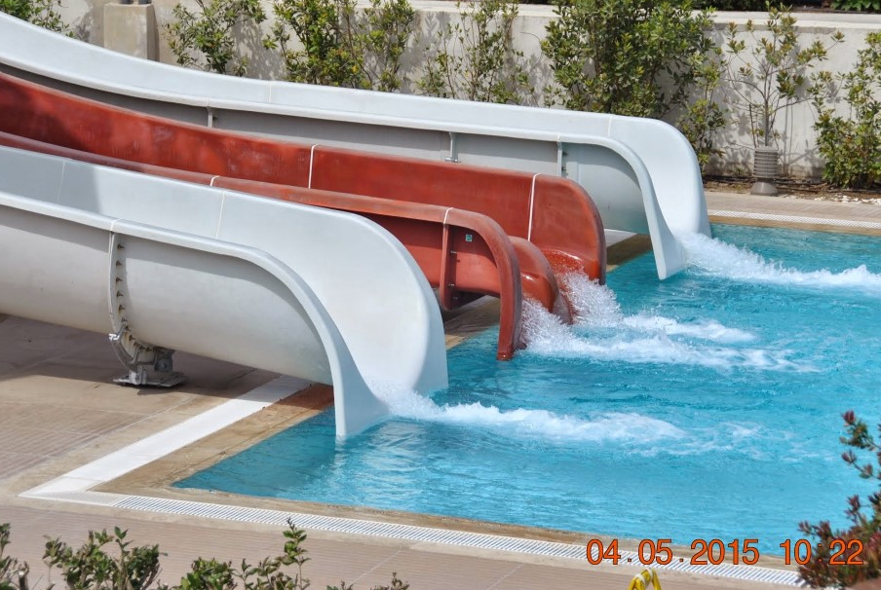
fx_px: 3824
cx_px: 411
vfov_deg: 8.8
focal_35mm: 156
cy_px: 235
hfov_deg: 13.1
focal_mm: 82
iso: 100
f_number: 6.3
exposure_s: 1/640
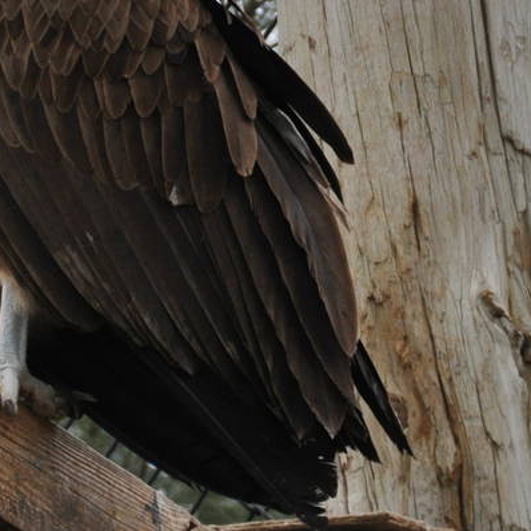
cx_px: 200
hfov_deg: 1.1
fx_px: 26622
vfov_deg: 1.1
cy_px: -145
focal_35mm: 1534
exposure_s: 1/800
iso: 800
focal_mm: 300
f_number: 7.1
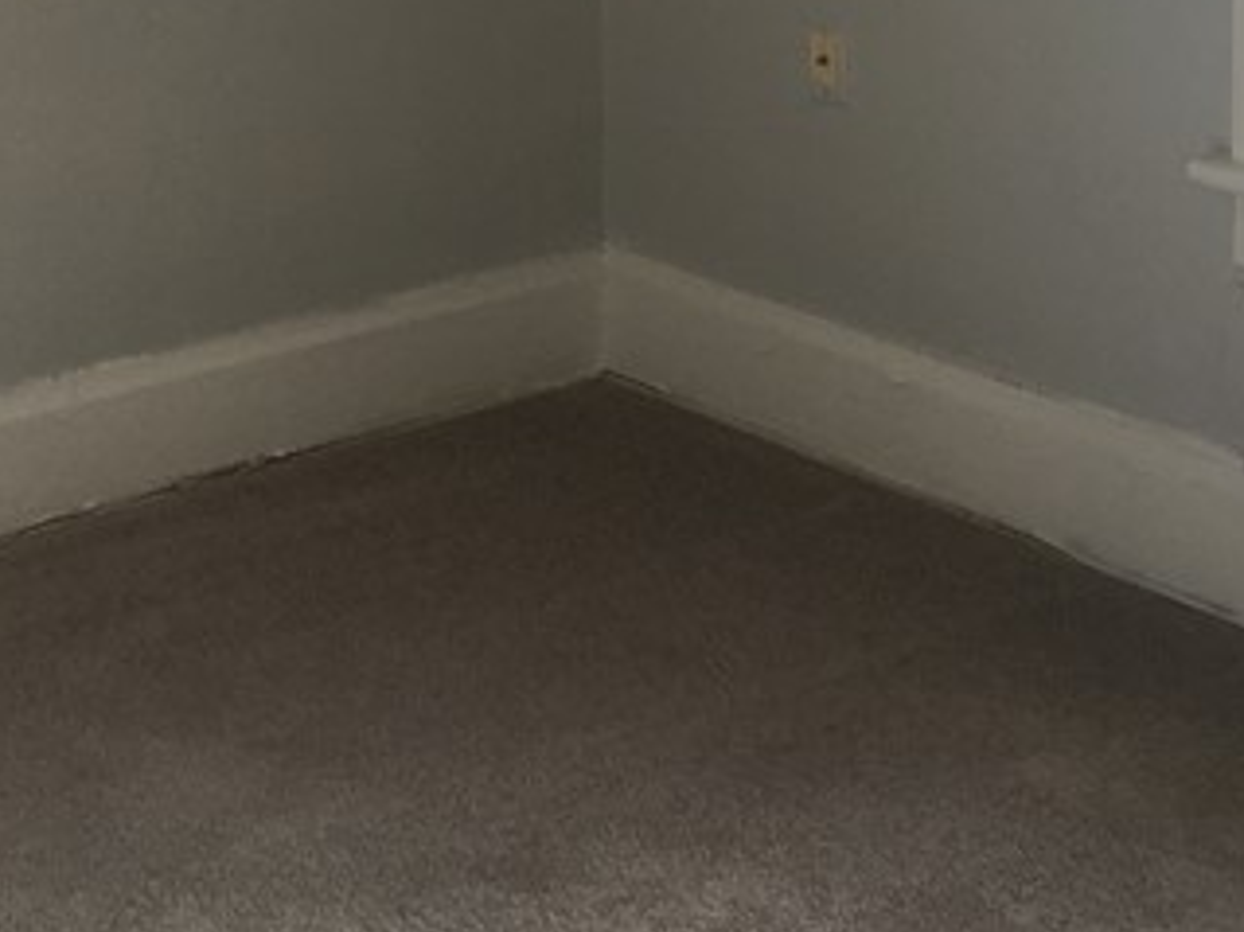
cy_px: -367
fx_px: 3341
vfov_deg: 15.0
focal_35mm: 93
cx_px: 577
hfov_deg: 21.1
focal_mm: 4.15
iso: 25
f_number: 2.2
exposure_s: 1/120
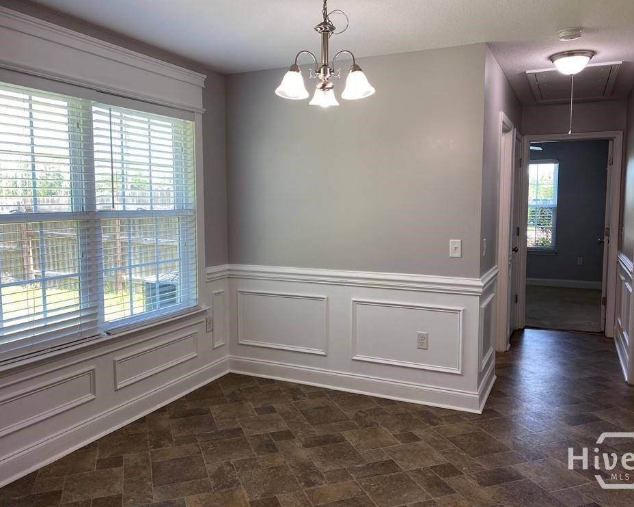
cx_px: 312
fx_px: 525
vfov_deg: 51.5
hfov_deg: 62.2
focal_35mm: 28
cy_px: 251
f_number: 1.8
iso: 50
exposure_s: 1/120
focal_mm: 4.25
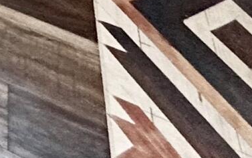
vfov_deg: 6.8
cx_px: -625
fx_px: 811
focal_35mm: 118
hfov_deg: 9.6
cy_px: -570
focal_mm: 2.22
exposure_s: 1/120
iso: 250
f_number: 2.2
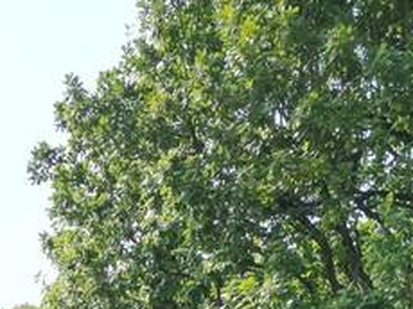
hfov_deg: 17.3
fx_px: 1275
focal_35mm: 107
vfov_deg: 12.4
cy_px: 589
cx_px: -120
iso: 110
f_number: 1.7
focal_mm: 6.72
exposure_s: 1/2500
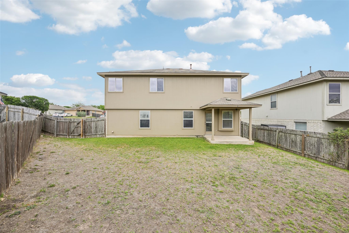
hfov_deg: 104.3
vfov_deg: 81.2
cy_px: 116
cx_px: 174
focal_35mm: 14
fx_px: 136
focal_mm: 14
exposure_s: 1/350
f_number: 6.7
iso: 100
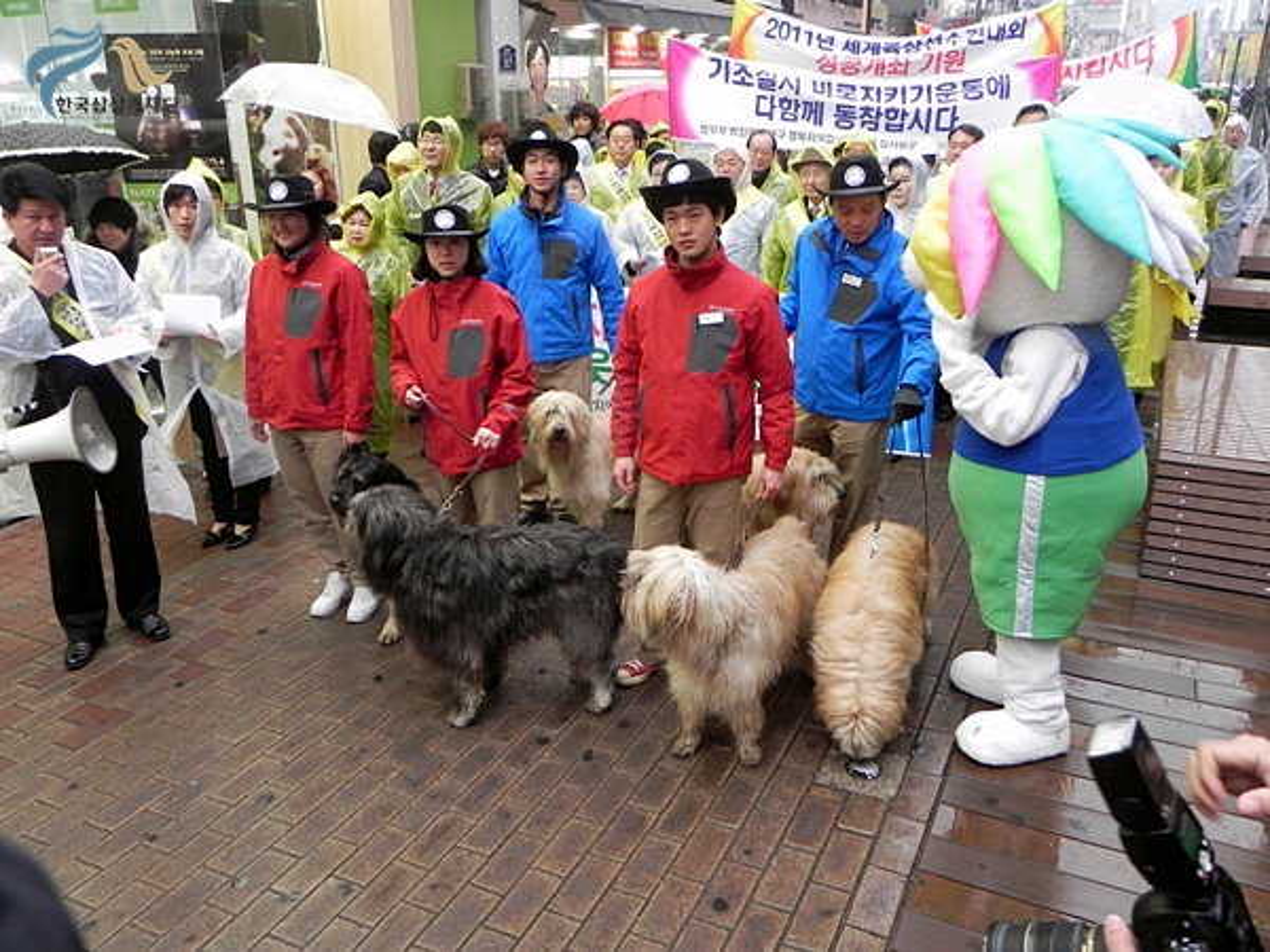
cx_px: 635
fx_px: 1064
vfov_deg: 48.2
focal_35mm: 29
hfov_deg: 61.7
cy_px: 476
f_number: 3.2
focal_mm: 5.2
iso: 160
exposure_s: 1/80.3
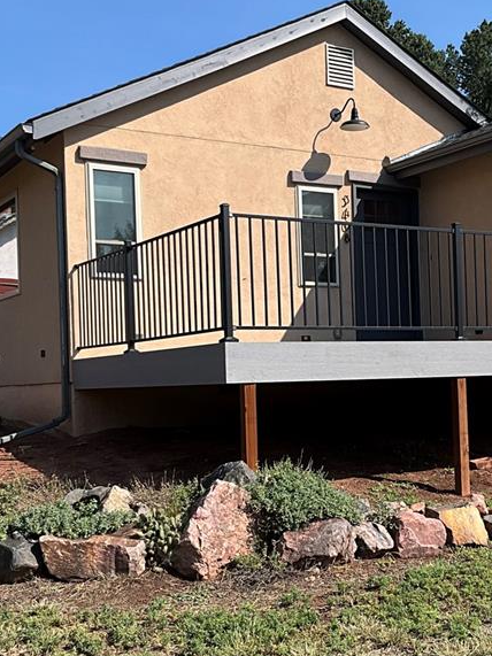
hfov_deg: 27.9
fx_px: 986
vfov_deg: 36.8
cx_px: 328
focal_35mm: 52
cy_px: 360
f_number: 1.8
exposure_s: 1/1577
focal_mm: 3
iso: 25
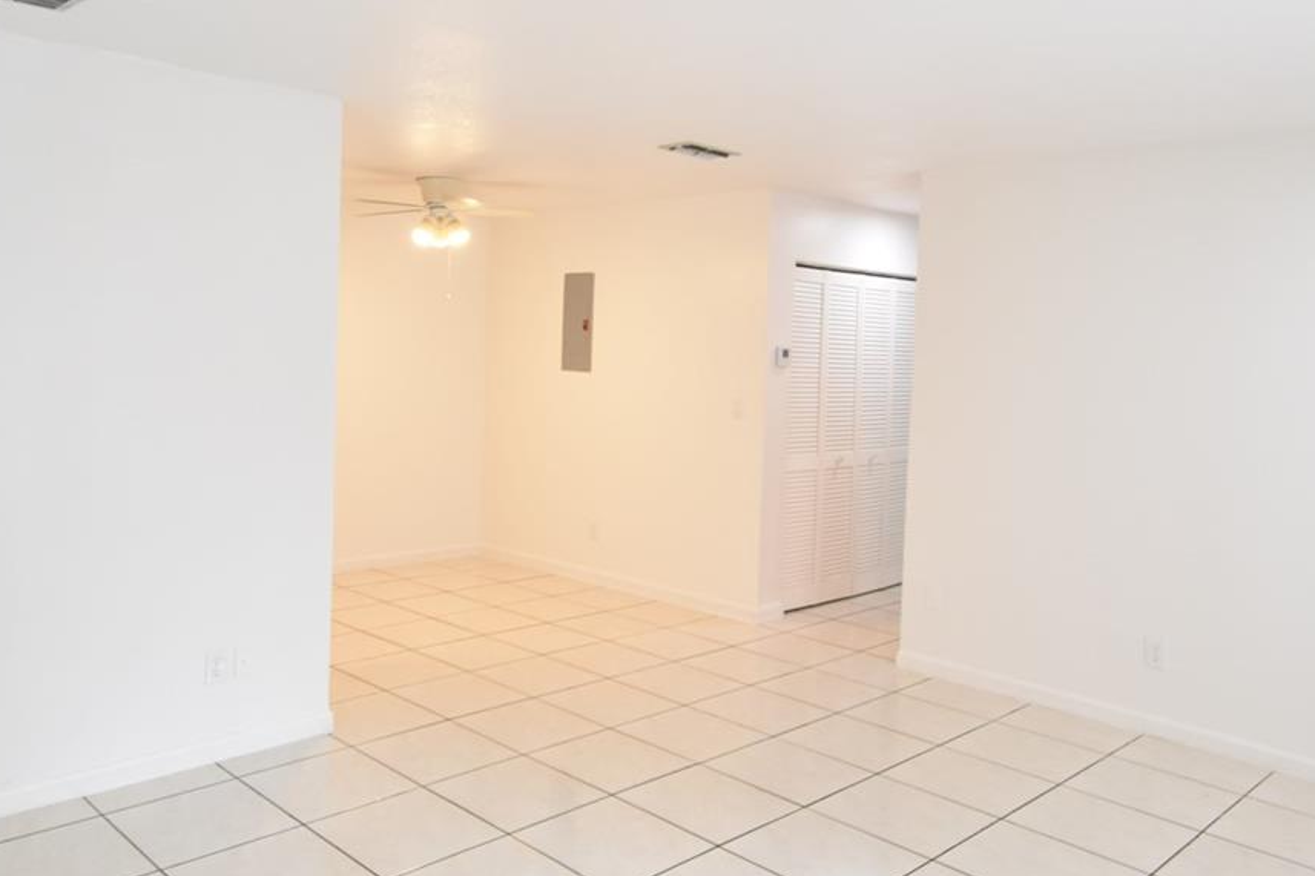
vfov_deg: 46.2
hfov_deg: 65.0
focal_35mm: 28
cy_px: 373
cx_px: 546
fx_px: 1023
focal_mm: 10
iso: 800
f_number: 3.5
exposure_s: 1/90
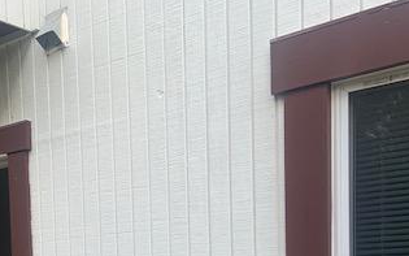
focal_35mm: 56
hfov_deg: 36.0
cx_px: 143
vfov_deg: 21.5
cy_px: 305
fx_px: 624
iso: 25
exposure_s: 1/306
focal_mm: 4.25
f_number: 1.8
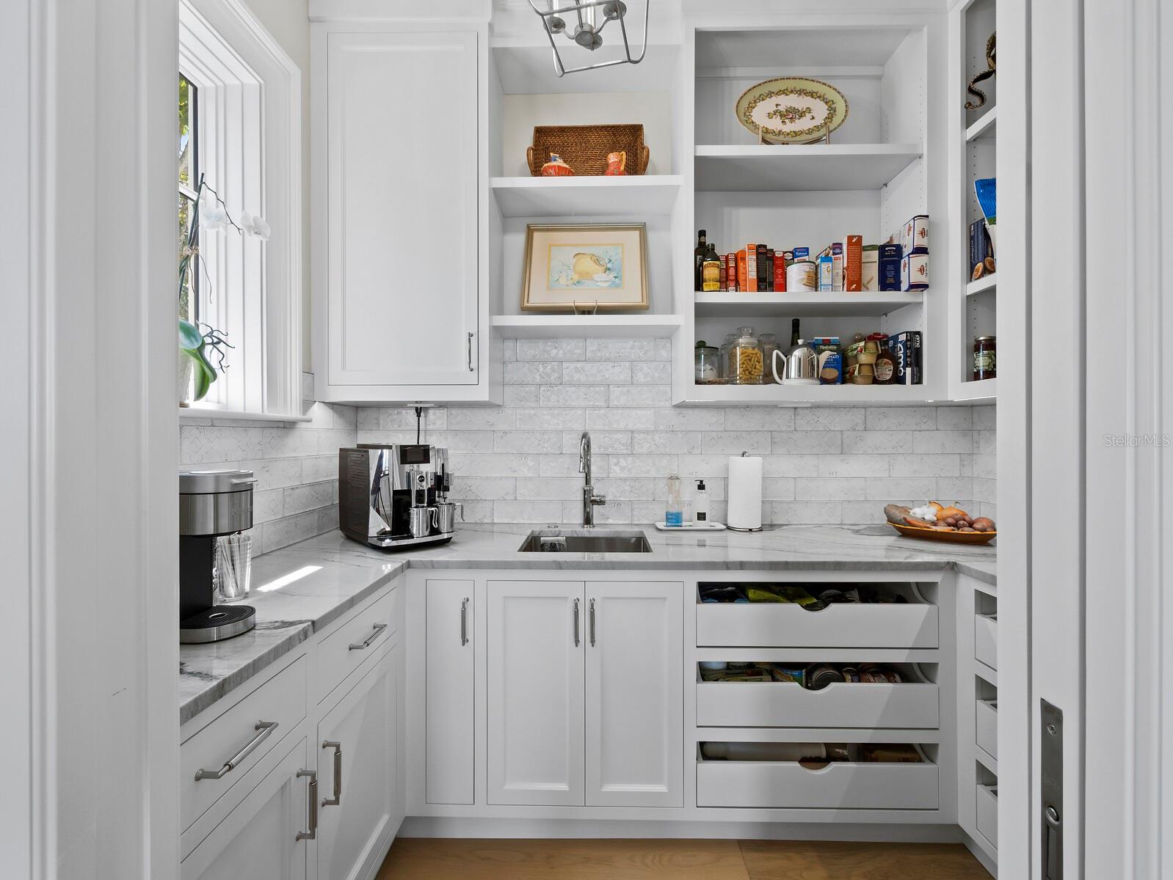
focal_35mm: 14
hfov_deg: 102.0
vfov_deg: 85.7
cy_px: 440
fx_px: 475
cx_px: 586
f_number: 11
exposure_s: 1/8
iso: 400
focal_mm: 7
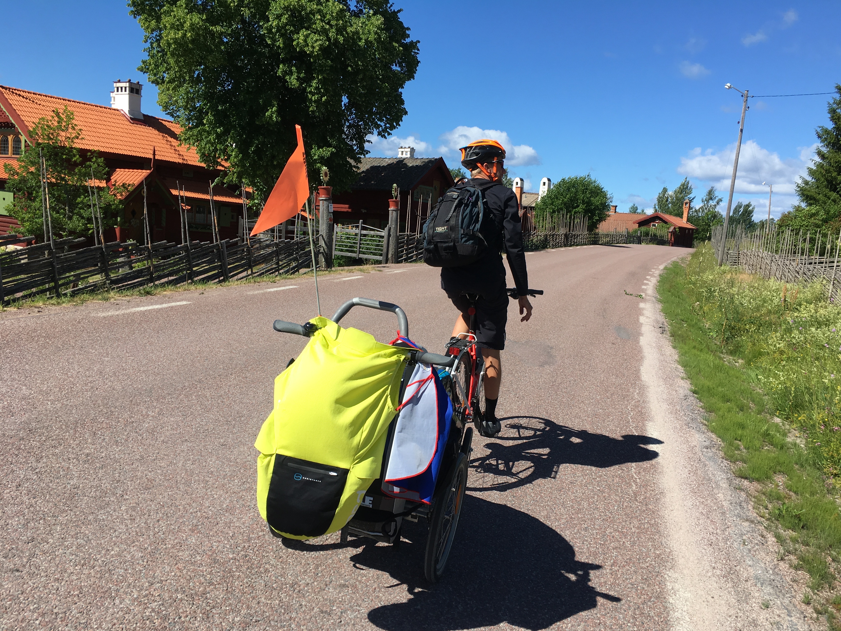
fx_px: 729
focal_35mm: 30
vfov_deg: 46.8
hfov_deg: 60.0
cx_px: 431
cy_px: 325
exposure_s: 1/1374
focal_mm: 4.15
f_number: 2.2
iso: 25
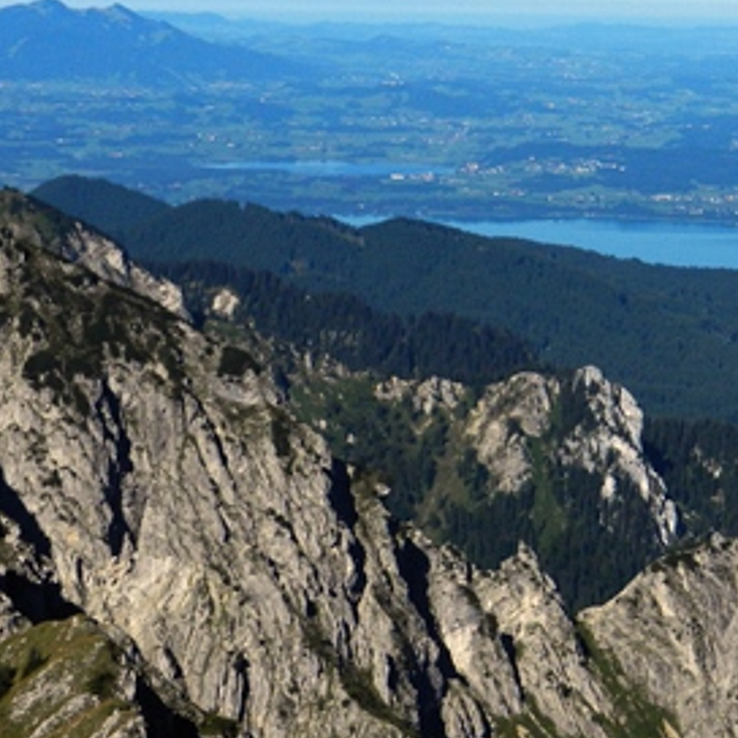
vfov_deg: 13.8
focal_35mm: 125
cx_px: 711
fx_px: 3015
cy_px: 92
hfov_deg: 13.8
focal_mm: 10.9
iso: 160
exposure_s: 1/500
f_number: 9
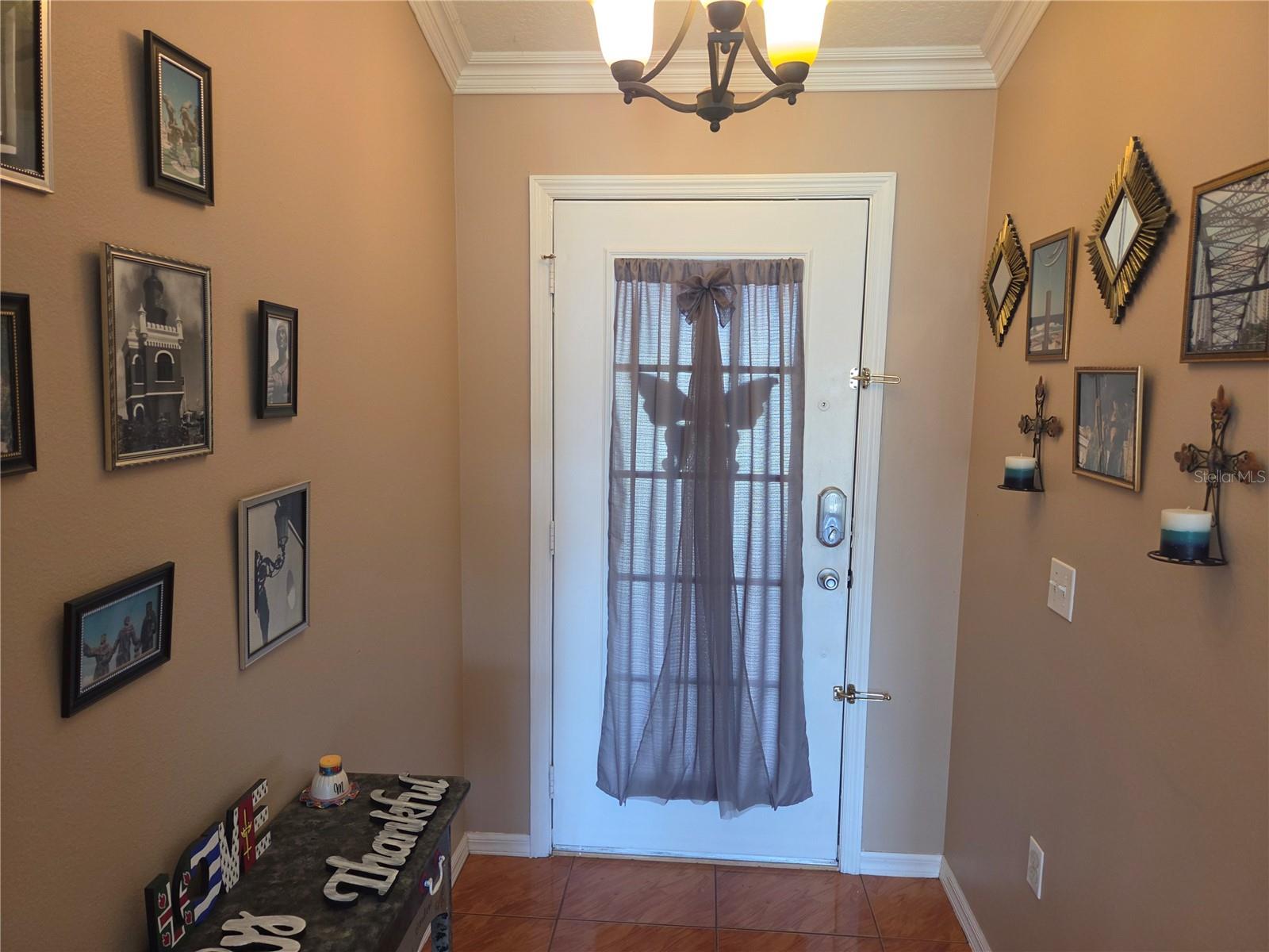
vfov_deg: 58.9
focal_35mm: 23
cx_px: 634
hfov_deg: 73.9
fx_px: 843
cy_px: 476
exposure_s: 1/120
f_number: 1.8
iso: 200
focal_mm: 5.4
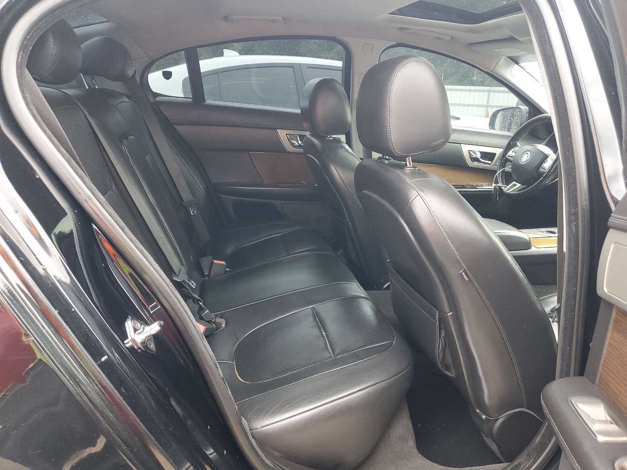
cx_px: 314
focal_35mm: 26
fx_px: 471
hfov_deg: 67.3
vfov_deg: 53.1
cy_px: 235
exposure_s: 1/120
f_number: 1.5
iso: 88
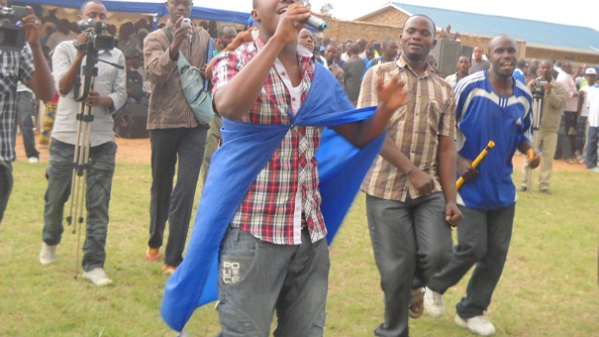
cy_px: 107
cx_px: 317
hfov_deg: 33.8
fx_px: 985
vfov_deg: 19.3
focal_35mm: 62
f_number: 3.3
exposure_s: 1/60
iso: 124
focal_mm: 7.88
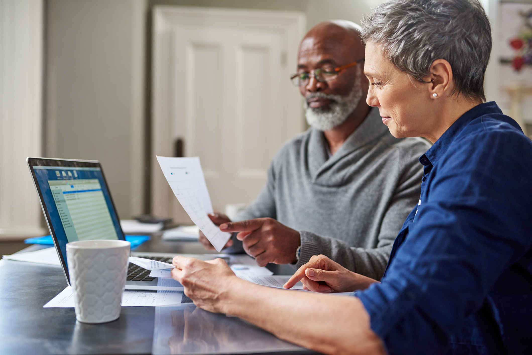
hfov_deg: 54.4
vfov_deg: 37.9
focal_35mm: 35
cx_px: 266
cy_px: 178
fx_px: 517
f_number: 2
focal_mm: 35
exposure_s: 1/250
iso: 400
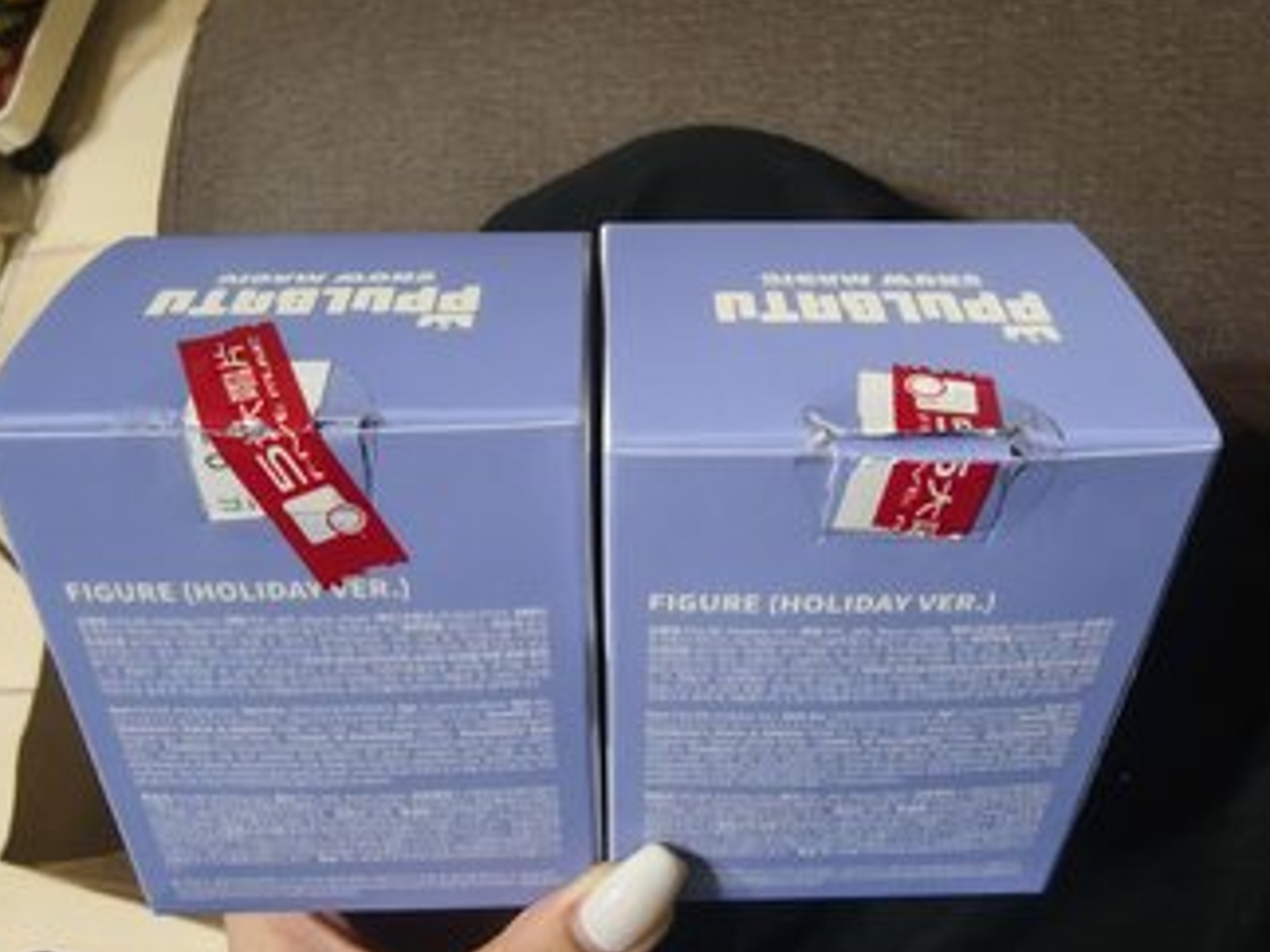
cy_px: 445
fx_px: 1137
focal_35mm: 31
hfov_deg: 58.3
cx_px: 668
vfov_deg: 45.4
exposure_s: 1/16.7
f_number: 2
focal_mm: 2.32
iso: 2130
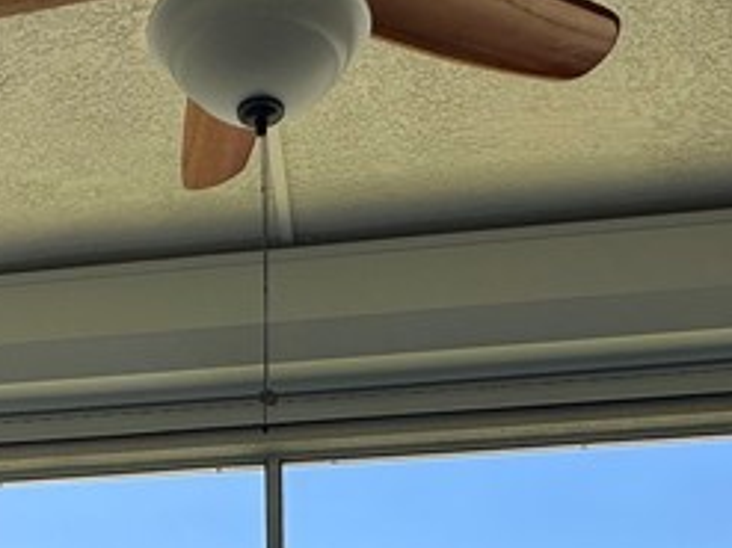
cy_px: 921
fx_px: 1226
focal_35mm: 58
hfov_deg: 32.8
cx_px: 216
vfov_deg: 20.0
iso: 40
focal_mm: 2.22
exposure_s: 1/348
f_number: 2.2
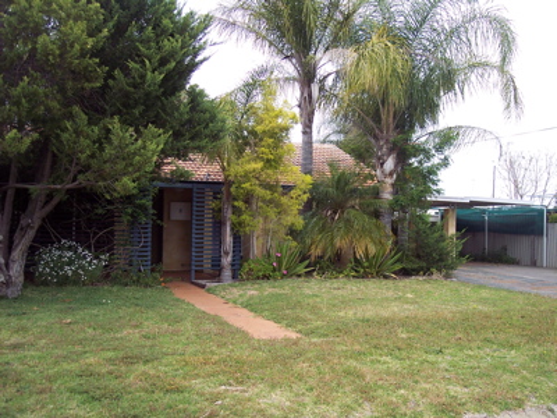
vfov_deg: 36.8
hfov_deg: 47.9
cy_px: 209
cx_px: 278
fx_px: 628
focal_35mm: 39
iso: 100
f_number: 3.4
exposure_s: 1/350
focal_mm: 8
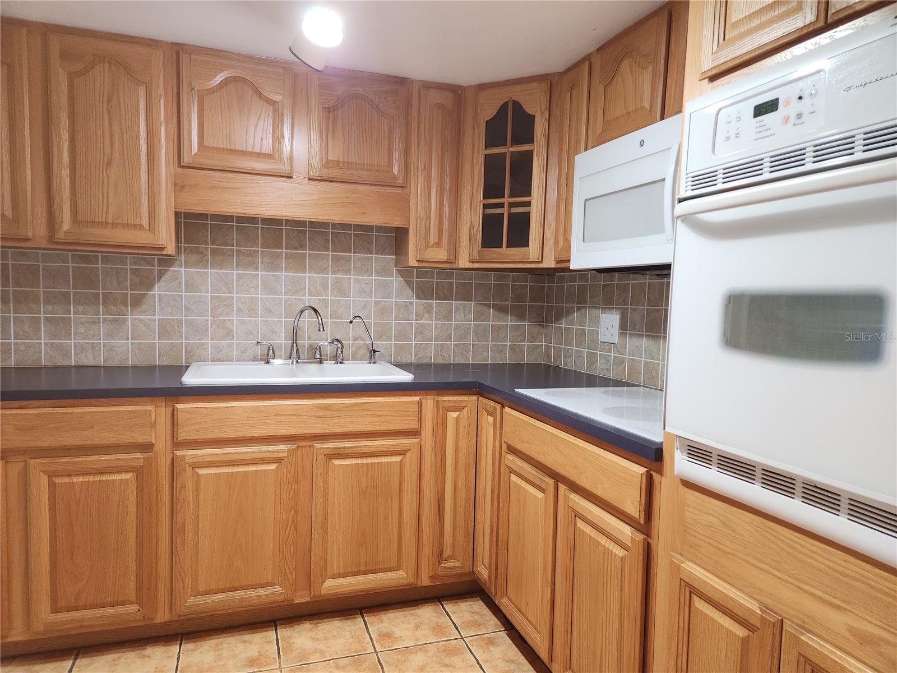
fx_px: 596
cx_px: 448
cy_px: 336
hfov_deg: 73.9
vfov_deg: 58.9
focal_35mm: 23
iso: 250
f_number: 1.8
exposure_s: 1/120
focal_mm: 5.4
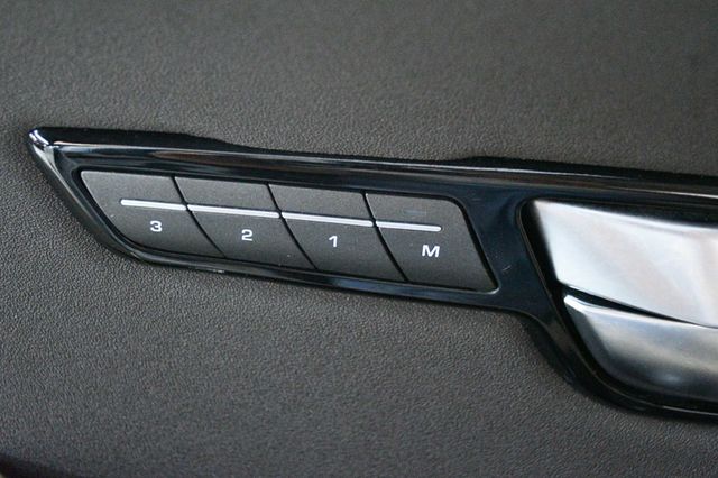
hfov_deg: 41.1
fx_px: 957
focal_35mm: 48
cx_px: 359
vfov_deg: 28.0
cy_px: 239
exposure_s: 1/50
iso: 12800
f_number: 4.8
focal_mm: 32
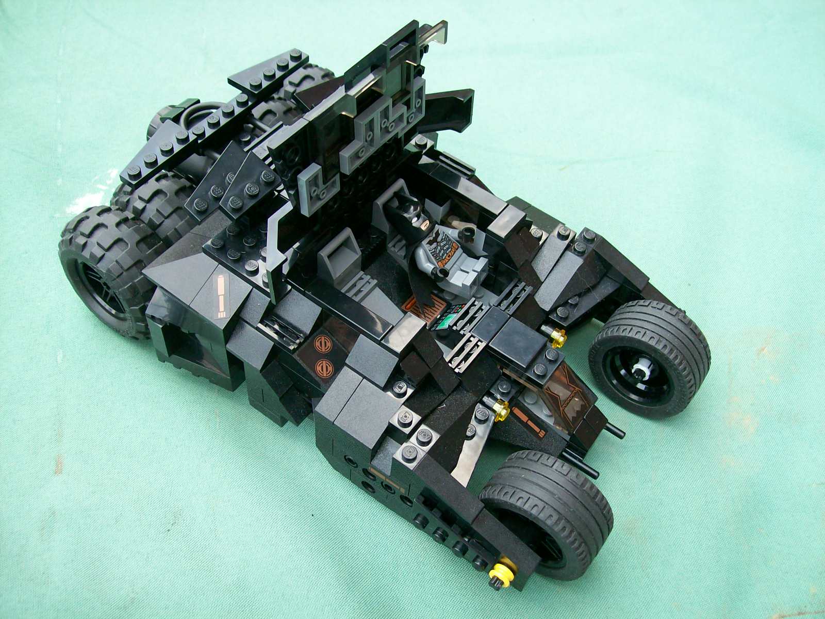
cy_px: 310
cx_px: 412
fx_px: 858
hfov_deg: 51.4
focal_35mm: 36
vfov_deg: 39.7
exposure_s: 1/52.8
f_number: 2.7
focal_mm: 6
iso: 80
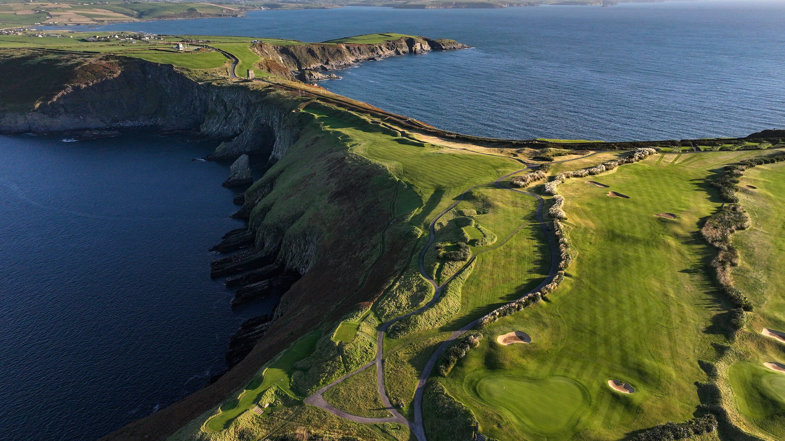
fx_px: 562
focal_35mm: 27
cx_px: 388
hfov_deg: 69.9
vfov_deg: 42.5
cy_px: 279
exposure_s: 1/2000
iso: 190
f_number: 2.8
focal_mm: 12.29
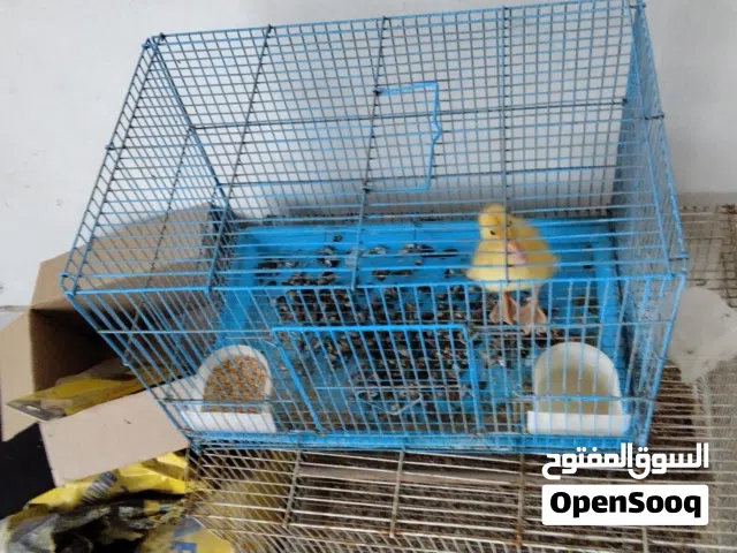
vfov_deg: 38.7
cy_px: 276
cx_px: 368
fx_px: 788
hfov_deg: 50.1
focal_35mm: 37
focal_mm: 2.78
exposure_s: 1/50
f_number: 2
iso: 283
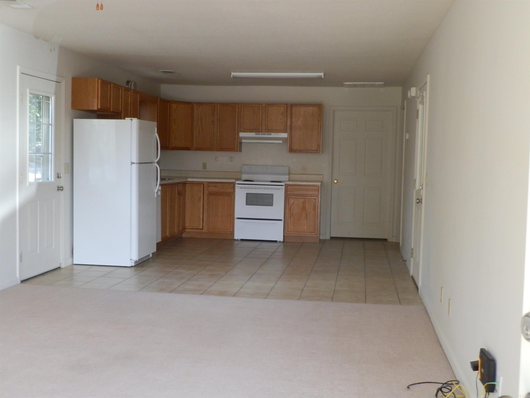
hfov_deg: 44.8
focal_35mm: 42
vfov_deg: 34.3
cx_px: 265
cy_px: 199
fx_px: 643
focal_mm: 7.6
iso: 200
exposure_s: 1/30
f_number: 3.6
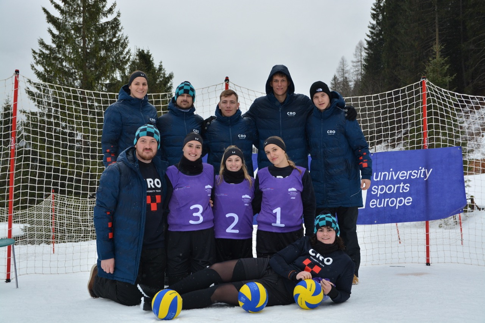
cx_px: 242
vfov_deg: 26.5
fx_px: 687
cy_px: 162
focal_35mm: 51
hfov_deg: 38.9
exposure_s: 1/1000
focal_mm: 34
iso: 450
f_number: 4
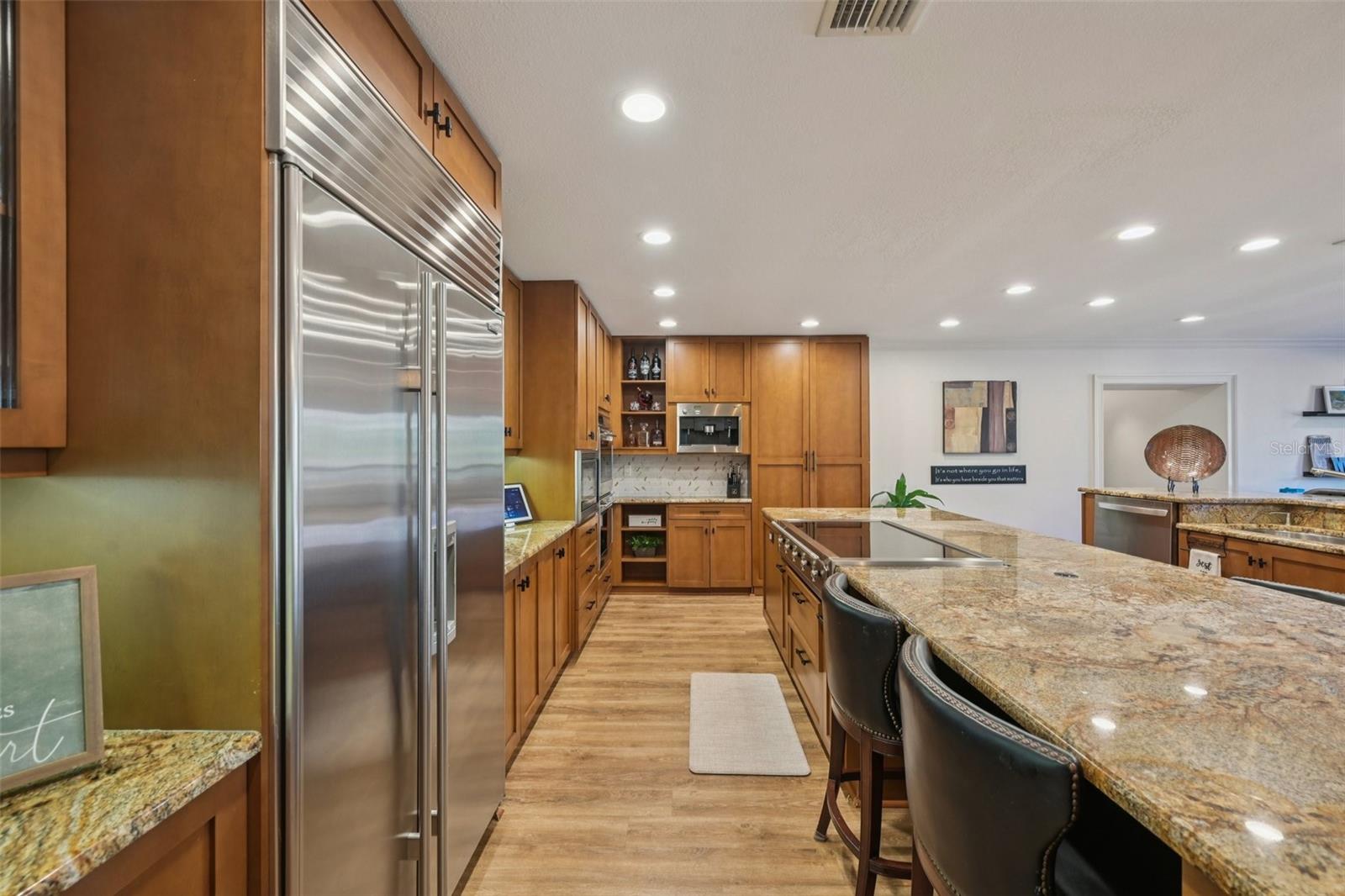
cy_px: 448
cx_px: 672
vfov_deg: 81.2
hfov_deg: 104.3
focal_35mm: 14
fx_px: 523
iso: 400
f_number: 8
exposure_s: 1/6
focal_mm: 14
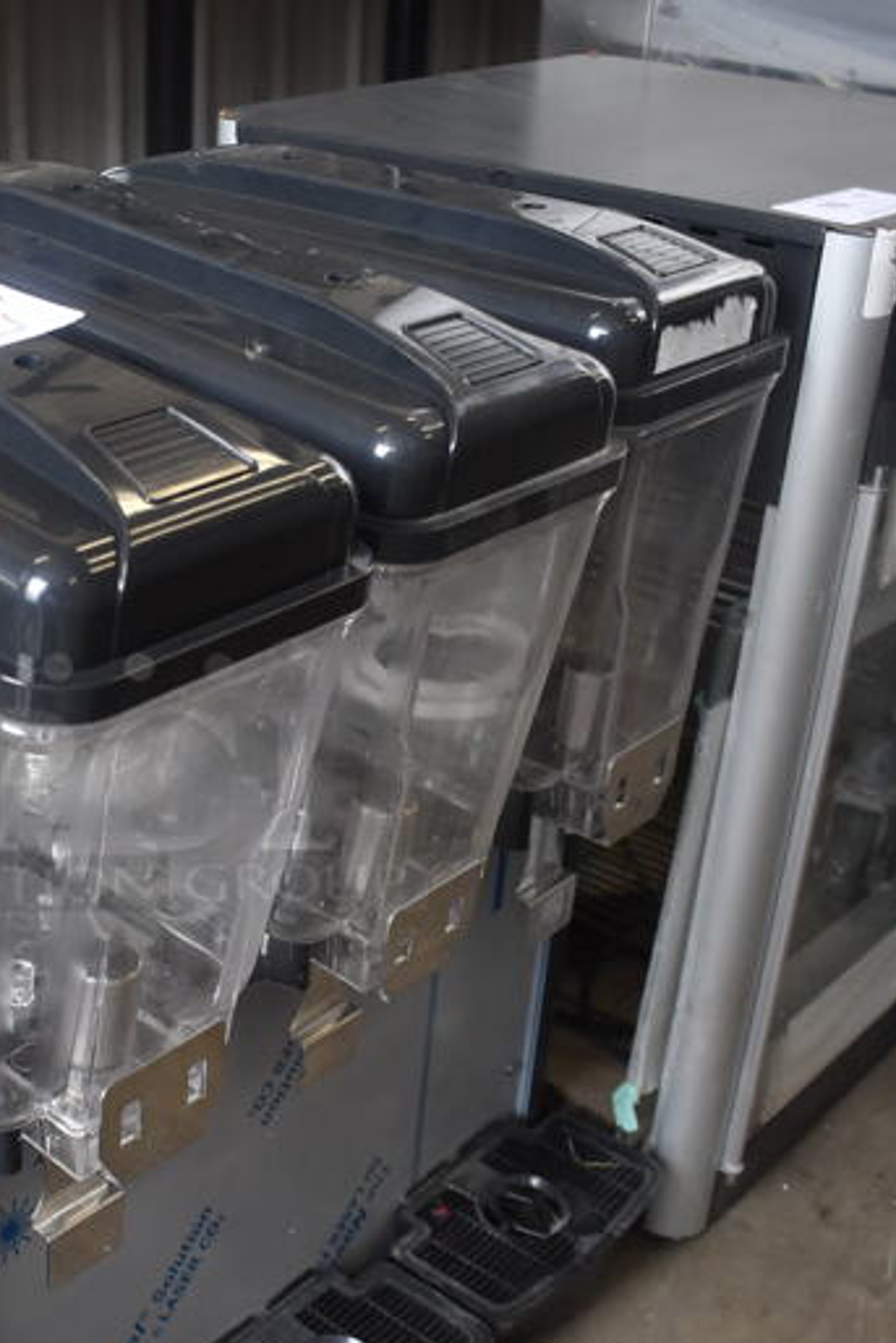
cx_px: 138
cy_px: 775
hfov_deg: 27.4
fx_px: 1791
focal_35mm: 48
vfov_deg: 41.0
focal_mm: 18
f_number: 3.5
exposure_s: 1/250
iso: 800
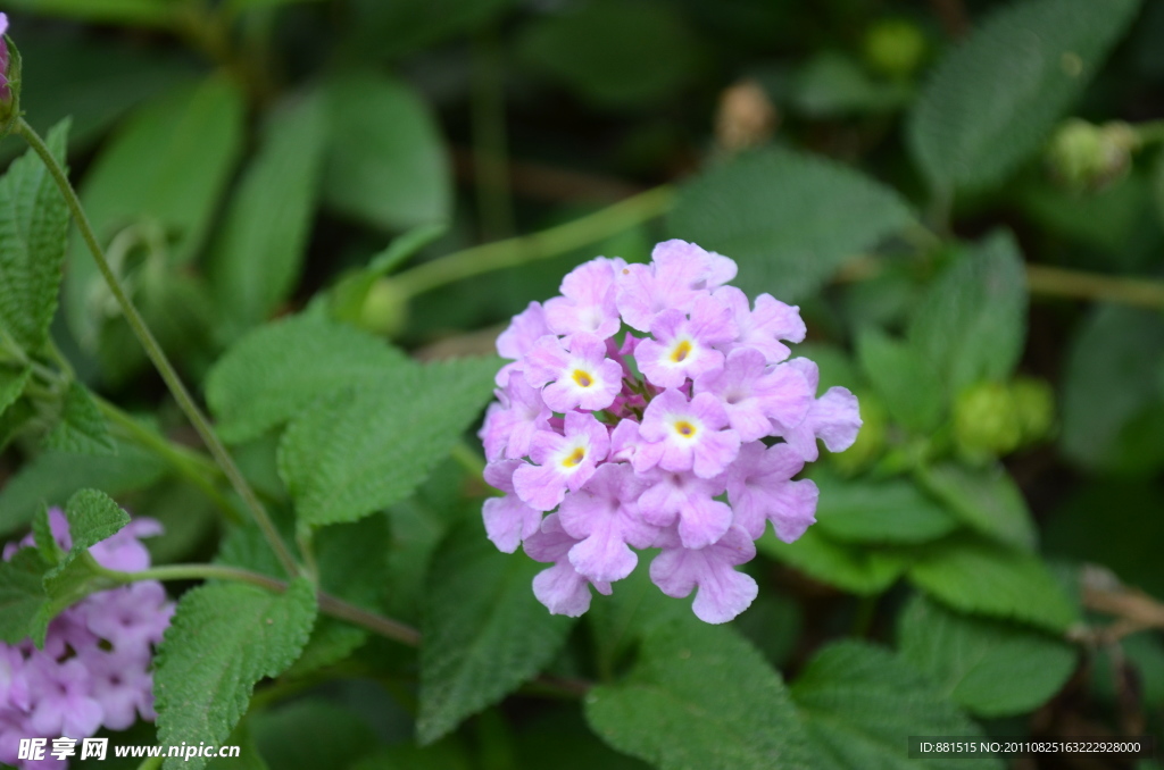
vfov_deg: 16.5
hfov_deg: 24.7
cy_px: 385
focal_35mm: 82
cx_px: 582
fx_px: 2662
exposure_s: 1/60
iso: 400
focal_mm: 55
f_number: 5.6
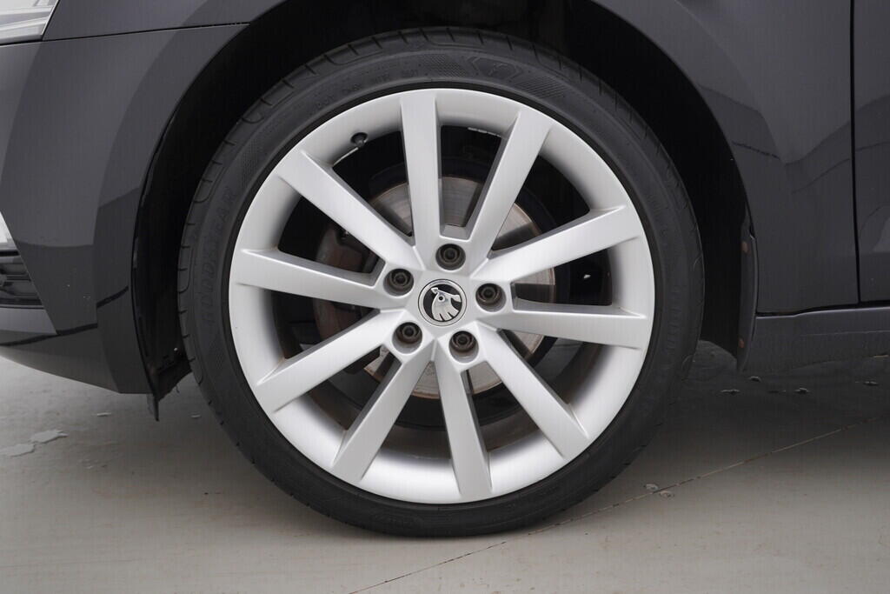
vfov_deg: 36.9
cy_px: 297
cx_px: 445
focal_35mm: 36
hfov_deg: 53.1
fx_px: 890
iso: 125
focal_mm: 24
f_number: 4
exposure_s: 1/80
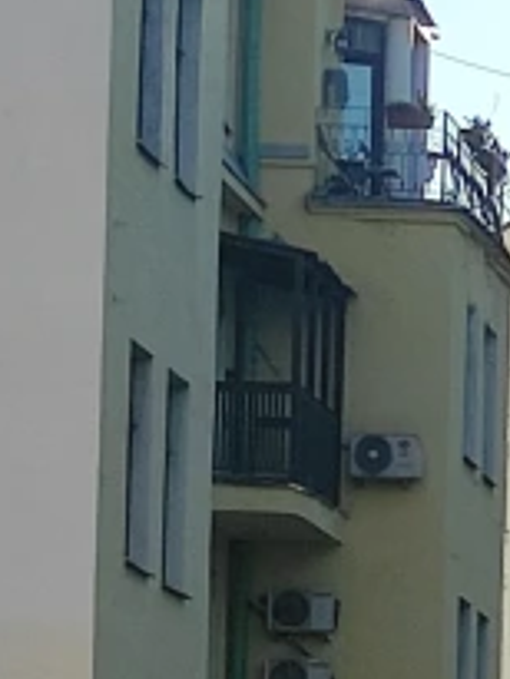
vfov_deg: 12.7
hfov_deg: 9.0
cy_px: 1057
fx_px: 2865
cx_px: 1290
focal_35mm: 146
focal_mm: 5.43
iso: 100
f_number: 1.89
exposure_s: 1/1161
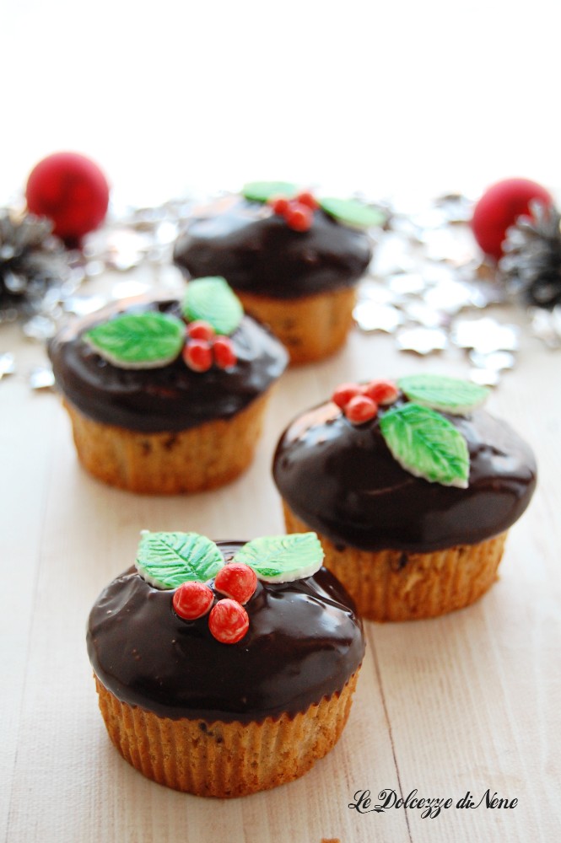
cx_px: 280
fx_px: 1616
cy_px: 422
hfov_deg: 19.7
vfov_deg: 29.3
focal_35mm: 69
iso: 800
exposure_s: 1/20
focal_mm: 46
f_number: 5.3
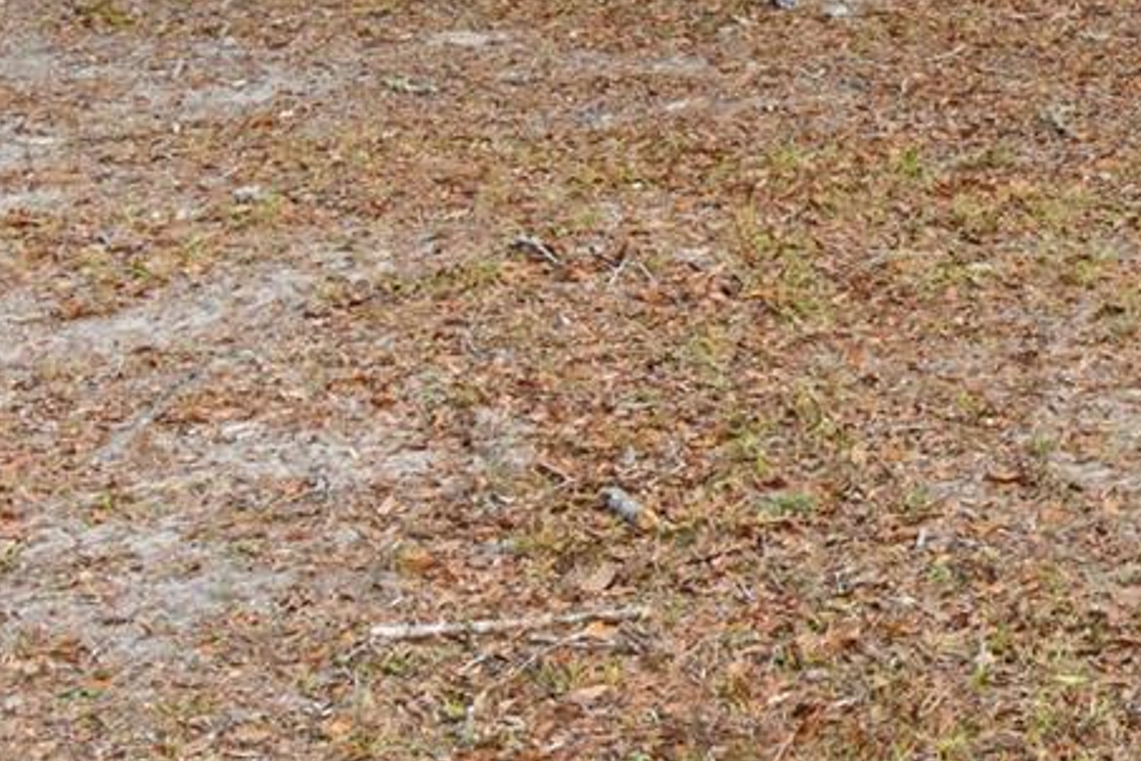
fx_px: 3359
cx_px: 1723
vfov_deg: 12.3
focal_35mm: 106
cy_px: -373
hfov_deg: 17.3
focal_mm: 20
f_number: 9
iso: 200
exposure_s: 1/10
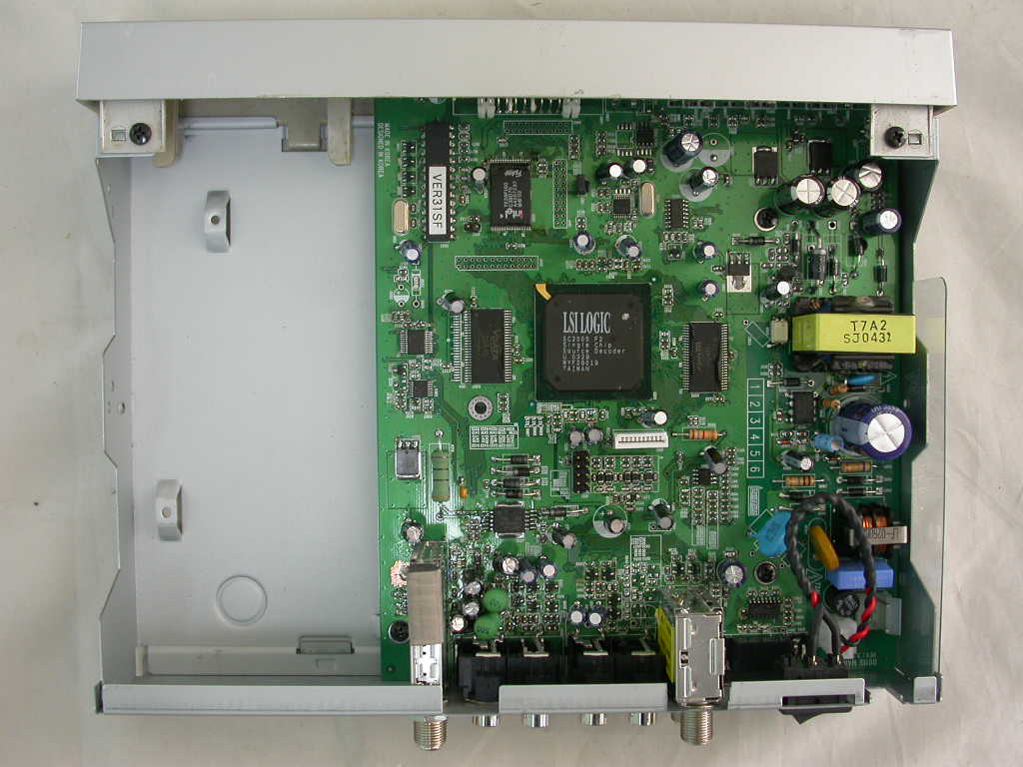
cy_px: 384
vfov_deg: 35.1
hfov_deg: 45.8
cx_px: 512
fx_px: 1212
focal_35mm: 41
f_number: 2.7
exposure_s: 1/39.4
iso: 100
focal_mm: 8.6
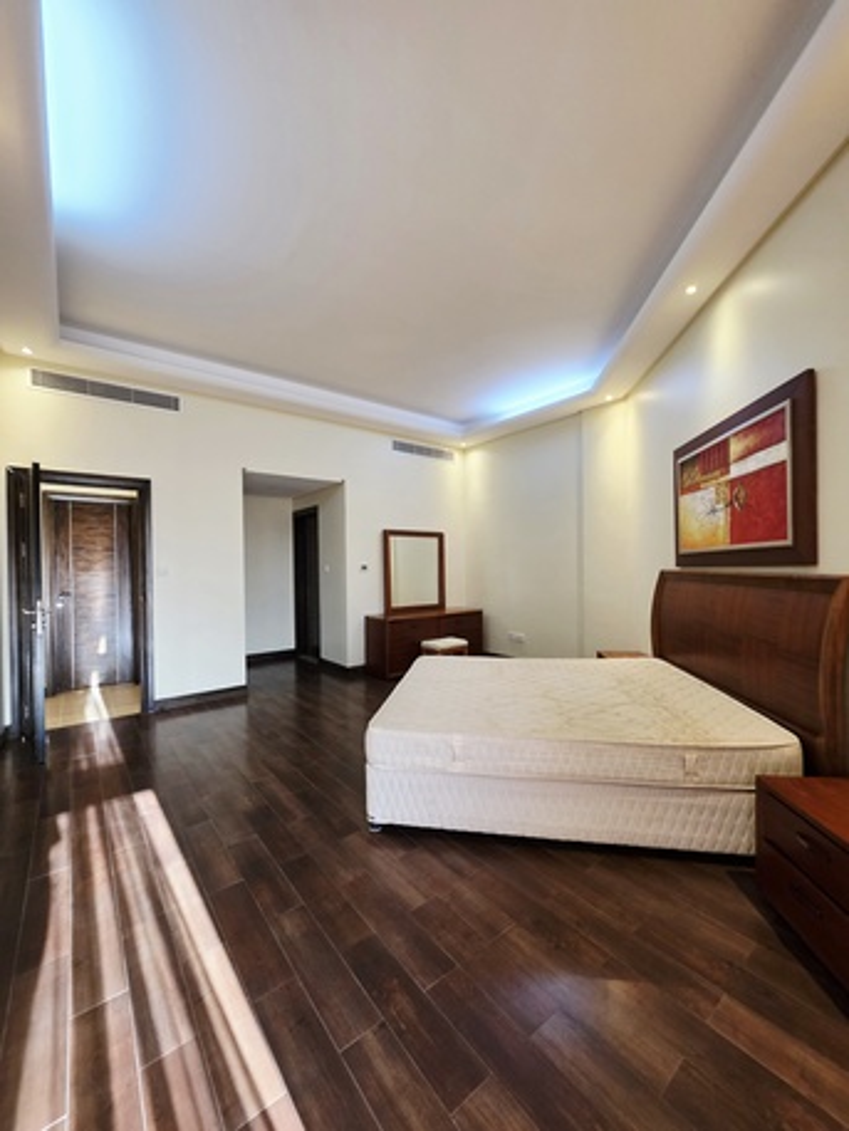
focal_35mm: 13
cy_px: 566
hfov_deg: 89.9
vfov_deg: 106.2
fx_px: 425
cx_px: 424
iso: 200
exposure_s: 1/50.3
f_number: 1.9
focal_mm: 2.2
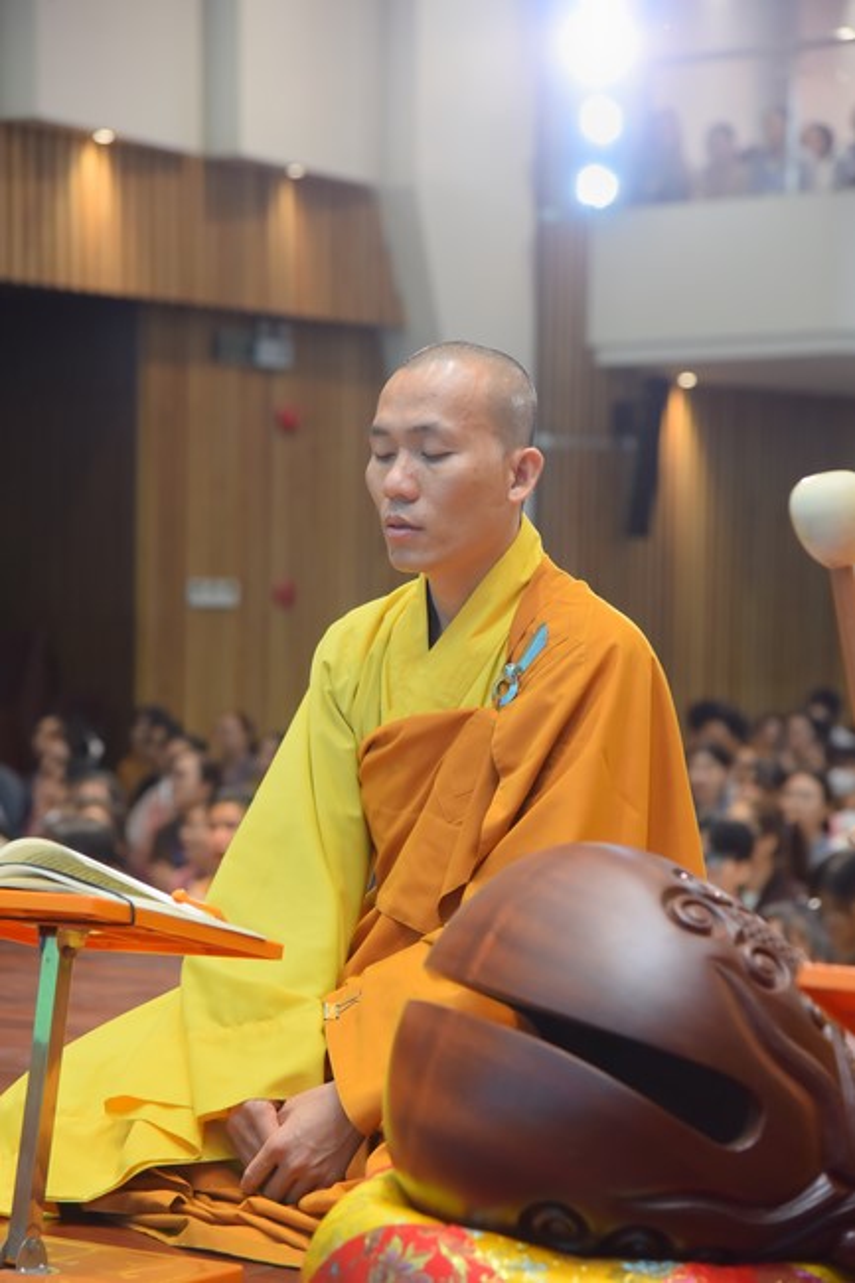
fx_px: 3493
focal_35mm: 98
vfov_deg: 20.8
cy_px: 642
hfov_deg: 14.0
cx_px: 428
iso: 1250
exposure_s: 1/100
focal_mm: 98
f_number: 5.6
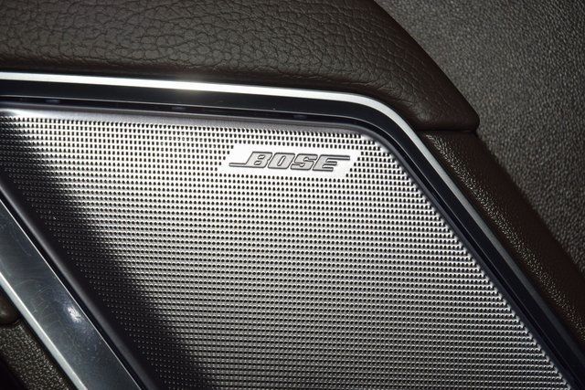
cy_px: 195
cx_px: 292
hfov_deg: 19.5
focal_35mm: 105
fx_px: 1707
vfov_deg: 13.0
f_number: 8
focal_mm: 70
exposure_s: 1/125
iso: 100
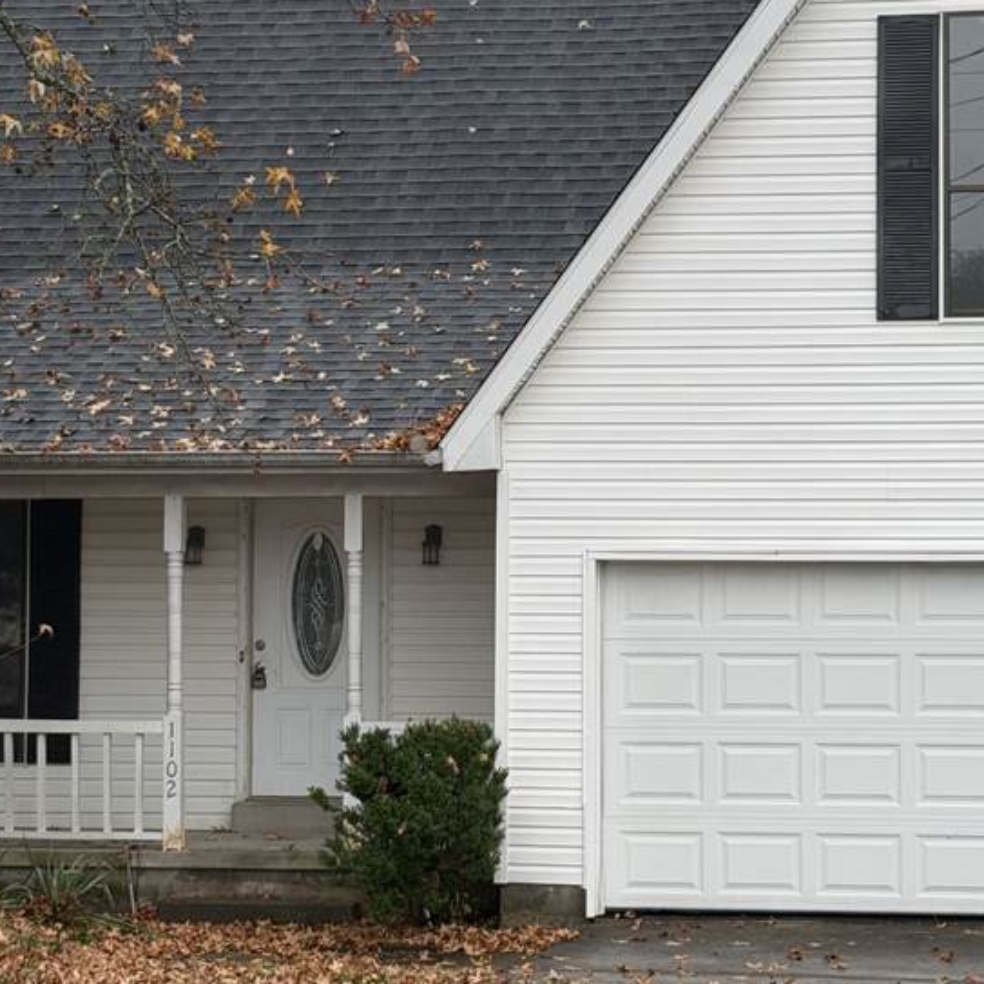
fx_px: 3216
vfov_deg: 17.4
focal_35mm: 100
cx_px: 553
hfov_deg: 17.4
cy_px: 433
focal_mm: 6.76
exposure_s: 1/1000
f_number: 1.78
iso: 64
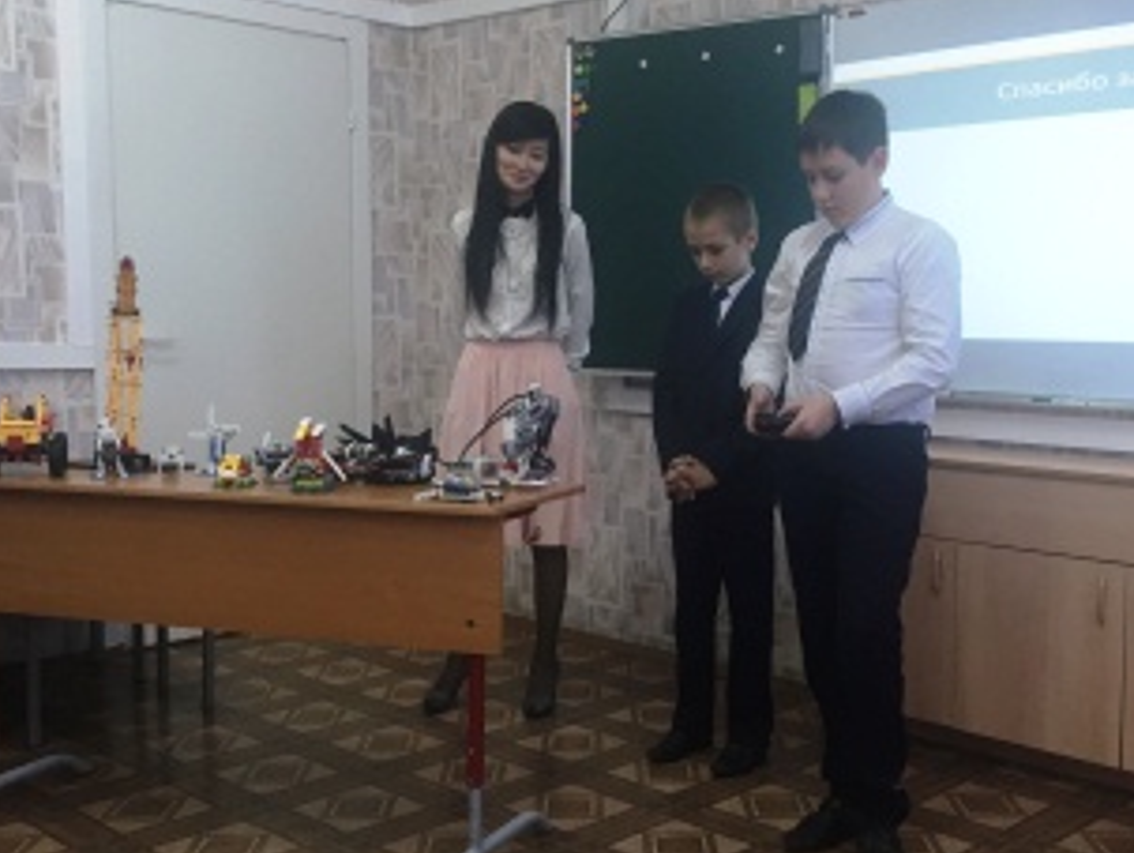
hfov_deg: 43.7
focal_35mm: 43
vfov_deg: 33.6
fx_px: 1410
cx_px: 638
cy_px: 470
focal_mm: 4.15
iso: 64
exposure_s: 1/33
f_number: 2.2
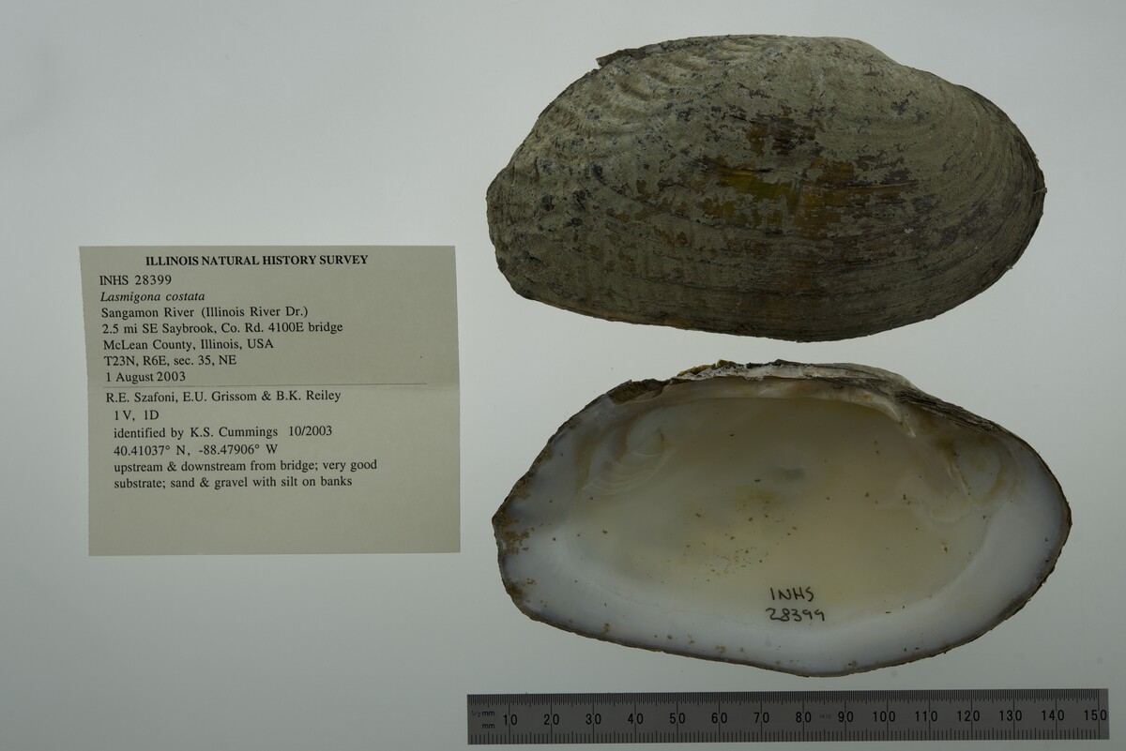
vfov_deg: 22.6
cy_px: 376
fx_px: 1877
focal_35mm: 60
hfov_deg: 33.4
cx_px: 563
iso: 100
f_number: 10
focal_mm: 60
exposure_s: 1/125
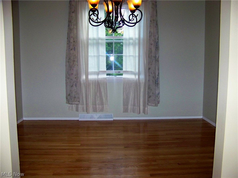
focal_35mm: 36
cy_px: 89
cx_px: 119
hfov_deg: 51.4
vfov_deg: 39.7
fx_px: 248
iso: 200
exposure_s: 1/30
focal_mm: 5.85
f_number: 2.8
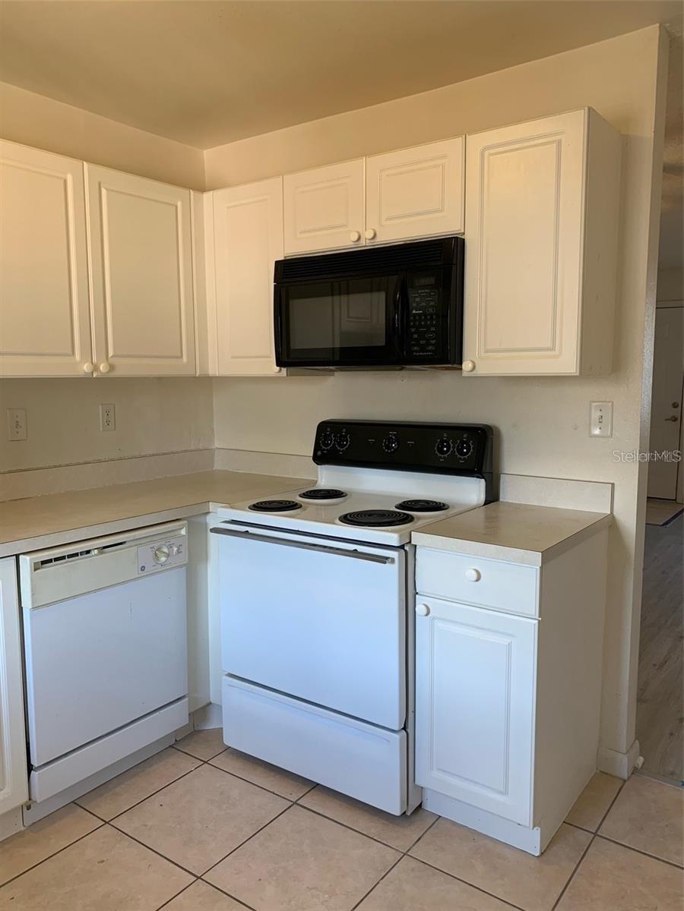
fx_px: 685
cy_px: 456
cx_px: 342
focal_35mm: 26
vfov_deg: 67.3
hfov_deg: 53.1
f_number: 1.8
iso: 80
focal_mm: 4.25
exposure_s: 1/60
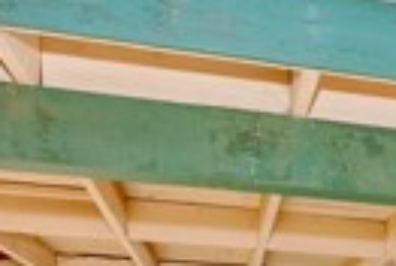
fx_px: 860
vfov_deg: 15.2
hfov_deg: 22.0
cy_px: 476
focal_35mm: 78
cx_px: 574
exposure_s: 1/250
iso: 400
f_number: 20
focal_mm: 11
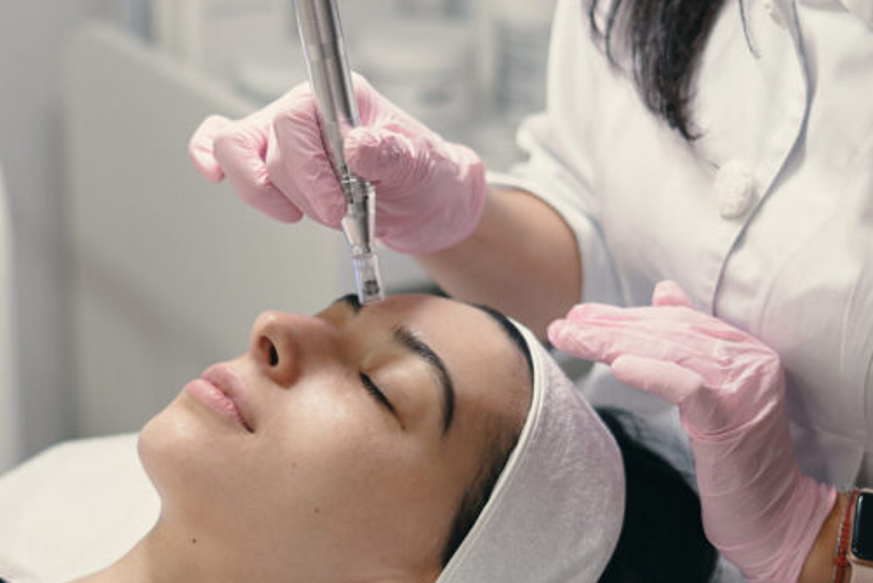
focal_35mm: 102
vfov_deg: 13.4
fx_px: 2474
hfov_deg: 20.0
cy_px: 422
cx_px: 336
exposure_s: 1/500
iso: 1000
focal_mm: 50
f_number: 2
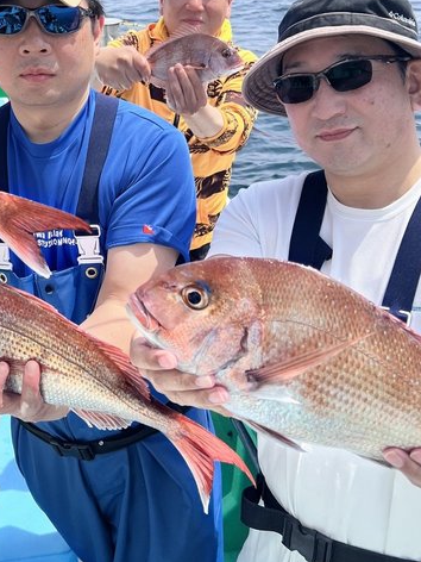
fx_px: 762
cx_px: 98
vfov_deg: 40.0
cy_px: 198
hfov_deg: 30.3
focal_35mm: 47
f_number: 1.5
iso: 50
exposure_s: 1/3356
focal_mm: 5.7
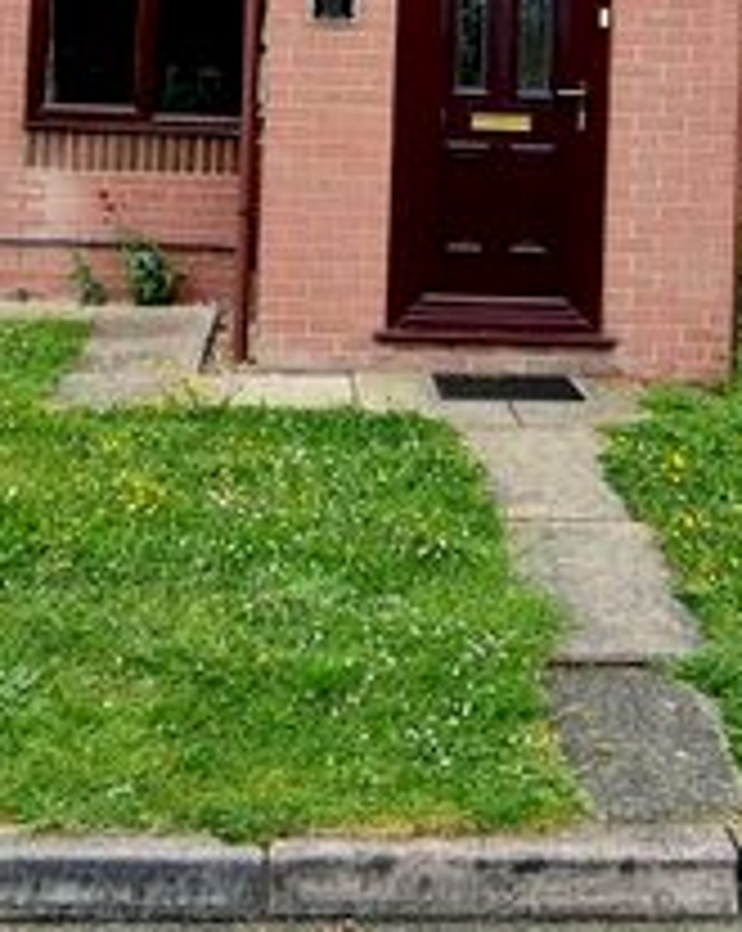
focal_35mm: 43
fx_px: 1183
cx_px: 369
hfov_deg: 34.8
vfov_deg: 38.7
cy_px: 29
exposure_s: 1/667
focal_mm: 2.2
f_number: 2.2
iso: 64
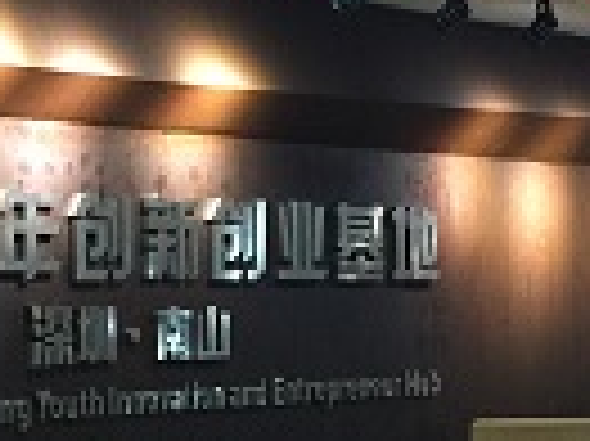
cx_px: 491
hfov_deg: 14.7
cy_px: 297
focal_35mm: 133
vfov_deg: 11.1
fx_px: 2265
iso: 125
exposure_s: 1/15
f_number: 2.2
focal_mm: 4.15
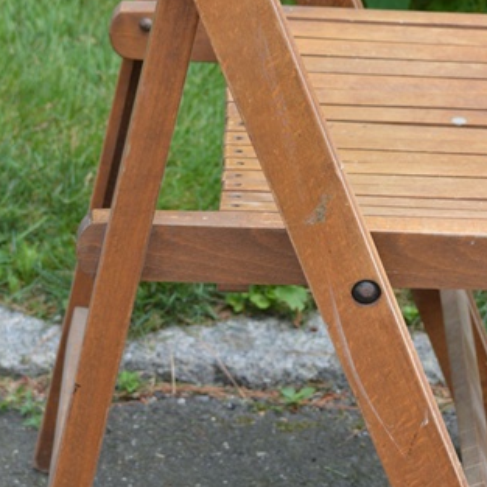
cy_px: 151
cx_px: 377
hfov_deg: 12.2
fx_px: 2266
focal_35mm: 142
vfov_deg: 12.2
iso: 180
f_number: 5.6
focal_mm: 35
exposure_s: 1/125
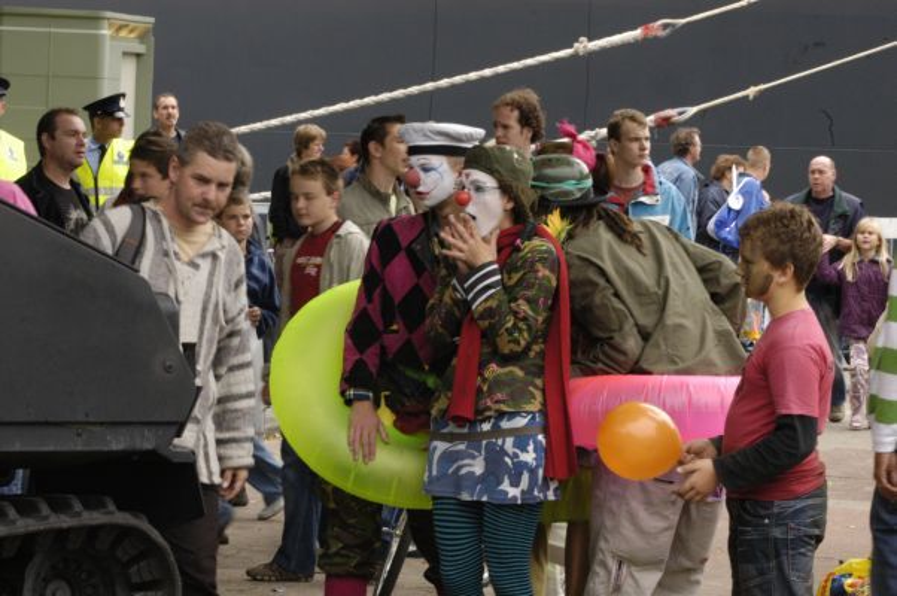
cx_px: 448
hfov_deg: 13.7
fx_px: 3733
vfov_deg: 9.1
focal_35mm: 150
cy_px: 298
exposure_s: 1/60
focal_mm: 100
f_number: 16
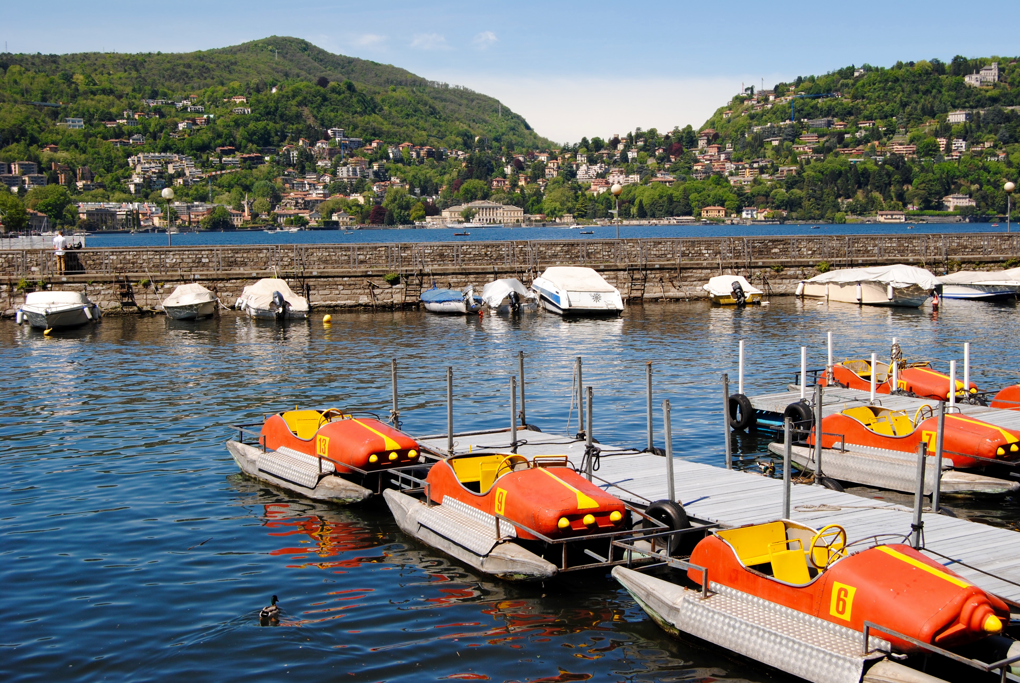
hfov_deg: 42.3
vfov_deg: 29.0
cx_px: 510
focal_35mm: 46
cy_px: 342
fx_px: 1319
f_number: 8
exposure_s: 1/250
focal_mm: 31
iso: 100
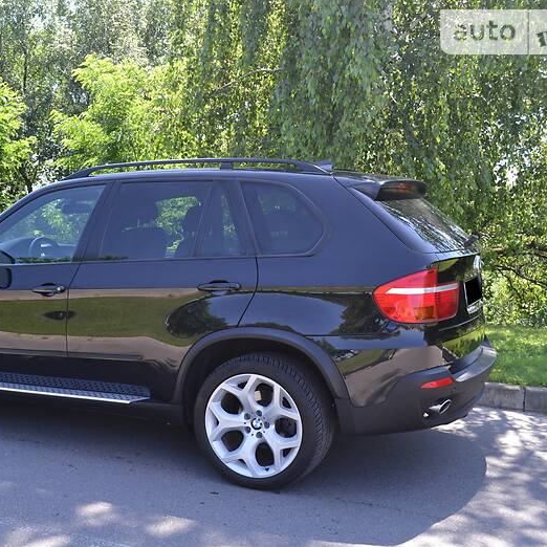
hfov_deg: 38.8
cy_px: 276
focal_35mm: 43
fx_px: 769
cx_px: 188
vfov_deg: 39.2
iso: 200
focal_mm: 22
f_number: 5.6
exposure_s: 1/125
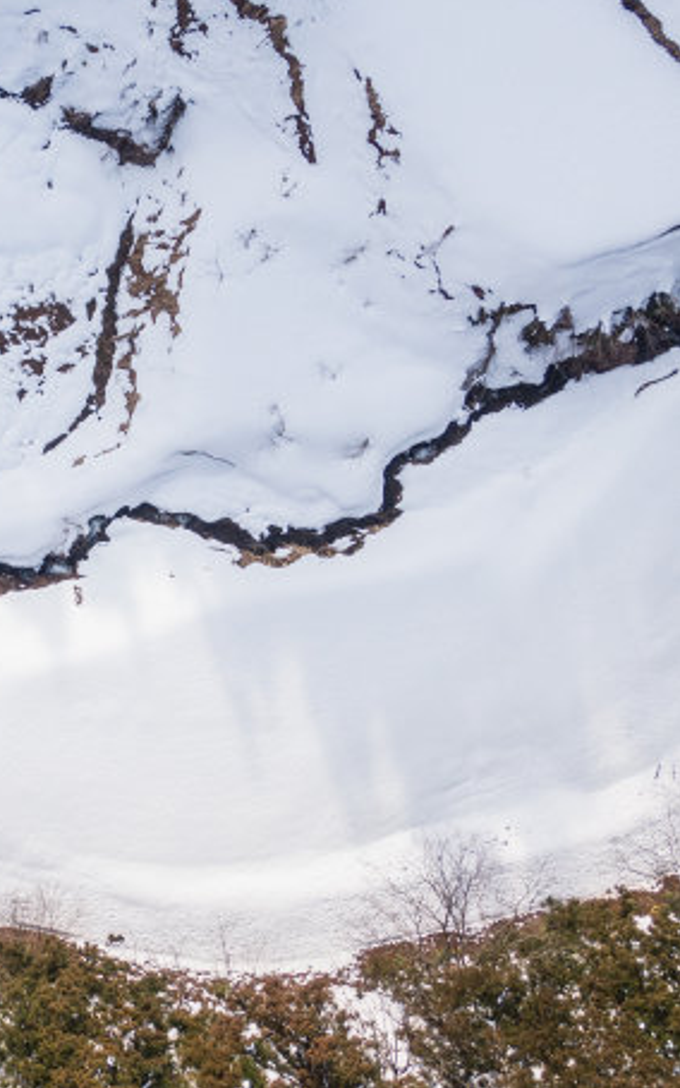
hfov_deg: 24.3
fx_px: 1482
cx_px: -50
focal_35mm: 50
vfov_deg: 40.3
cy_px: 540
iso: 100
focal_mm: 5.94
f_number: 3.3
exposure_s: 1/640
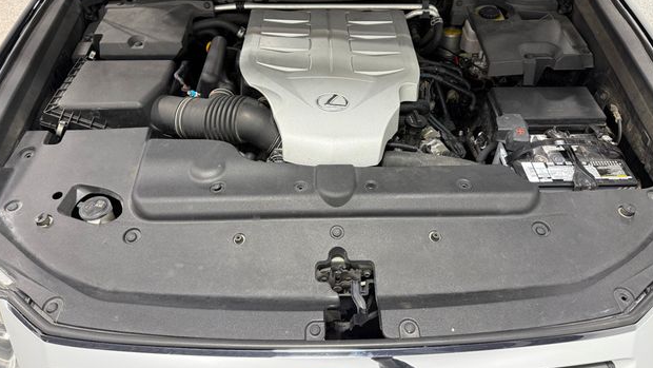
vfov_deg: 42.6
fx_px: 468
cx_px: 328
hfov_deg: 69.9
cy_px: 141
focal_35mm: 27
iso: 200
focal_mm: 6.76
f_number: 1.78
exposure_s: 1/120
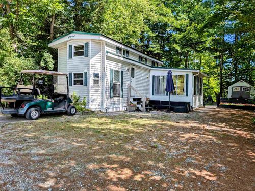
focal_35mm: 24
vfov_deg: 56.9
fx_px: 177
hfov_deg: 71.5
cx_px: 128
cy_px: 96
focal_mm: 6.9
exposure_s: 1/739
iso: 22
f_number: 1.68
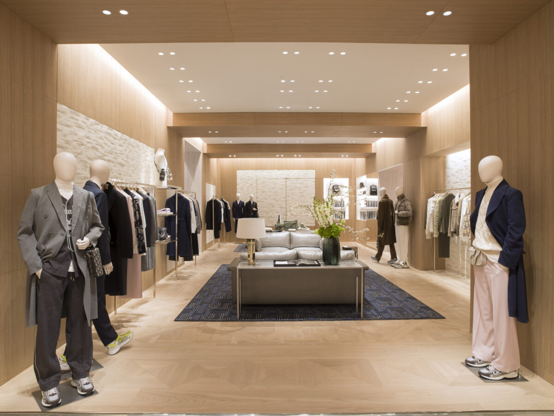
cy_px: 208
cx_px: 277
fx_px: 352
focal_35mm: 22
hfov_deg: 76.4
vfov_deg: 61.1
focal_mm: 28
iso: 100
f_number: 14
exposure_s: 1/1.67
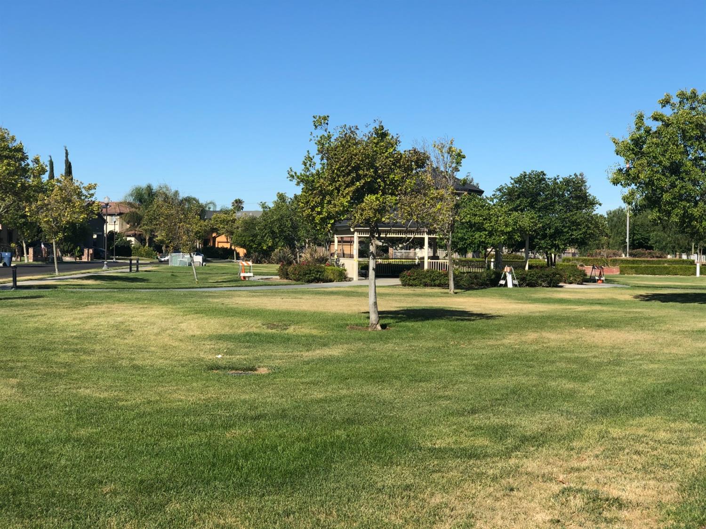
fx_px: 1060
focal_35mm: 52
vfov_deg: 28.0
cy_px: 264
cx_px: 353
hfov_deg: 36.8
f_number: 2.4
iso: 16
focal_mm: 6
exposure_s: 1/1171
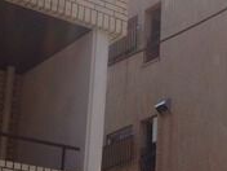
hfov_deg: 15.1
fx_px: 780
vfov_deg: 12.4
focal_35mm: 119
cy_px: 136
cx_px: 359
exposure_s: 1/1151
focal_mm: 4.28
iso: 50
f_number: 2.4
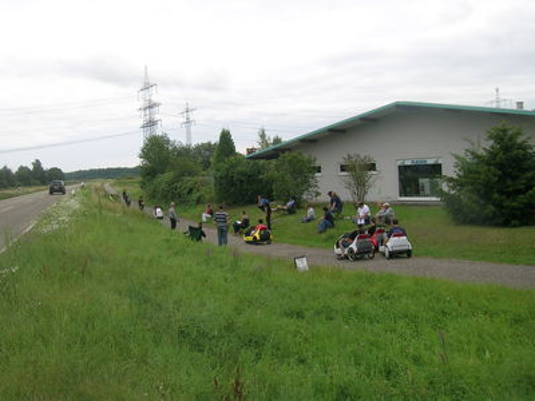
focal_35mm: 35
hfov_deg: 52.6
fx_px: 541
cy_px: 200
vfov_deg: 40.7
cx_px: 268
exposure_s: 1/173
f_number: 4.8
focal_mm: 5.4
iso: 50
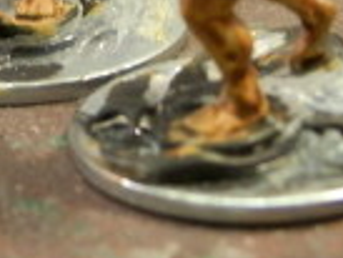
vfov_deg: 6.2
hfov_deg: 8.2
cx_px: -55
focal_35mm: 239
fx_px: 2370
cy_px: -103
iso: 200
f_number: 3.7
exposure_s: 1/8
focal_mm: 10.99
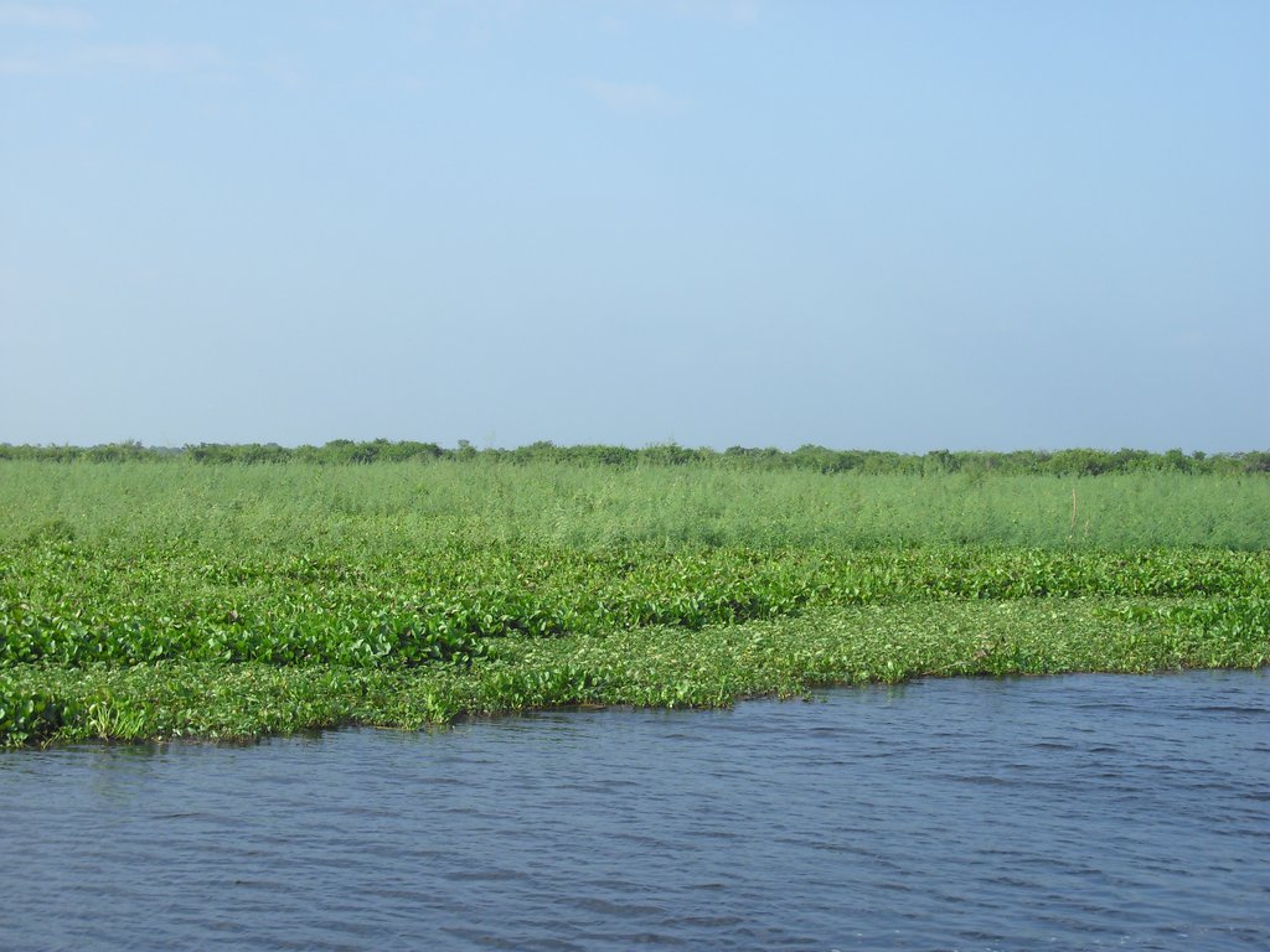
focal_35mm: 65
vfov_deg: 22.6
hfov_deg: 29.8
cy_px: 476
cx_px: 635
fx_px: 2385
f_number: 3.8
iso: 100
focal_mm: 10.7
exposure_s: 1/1000
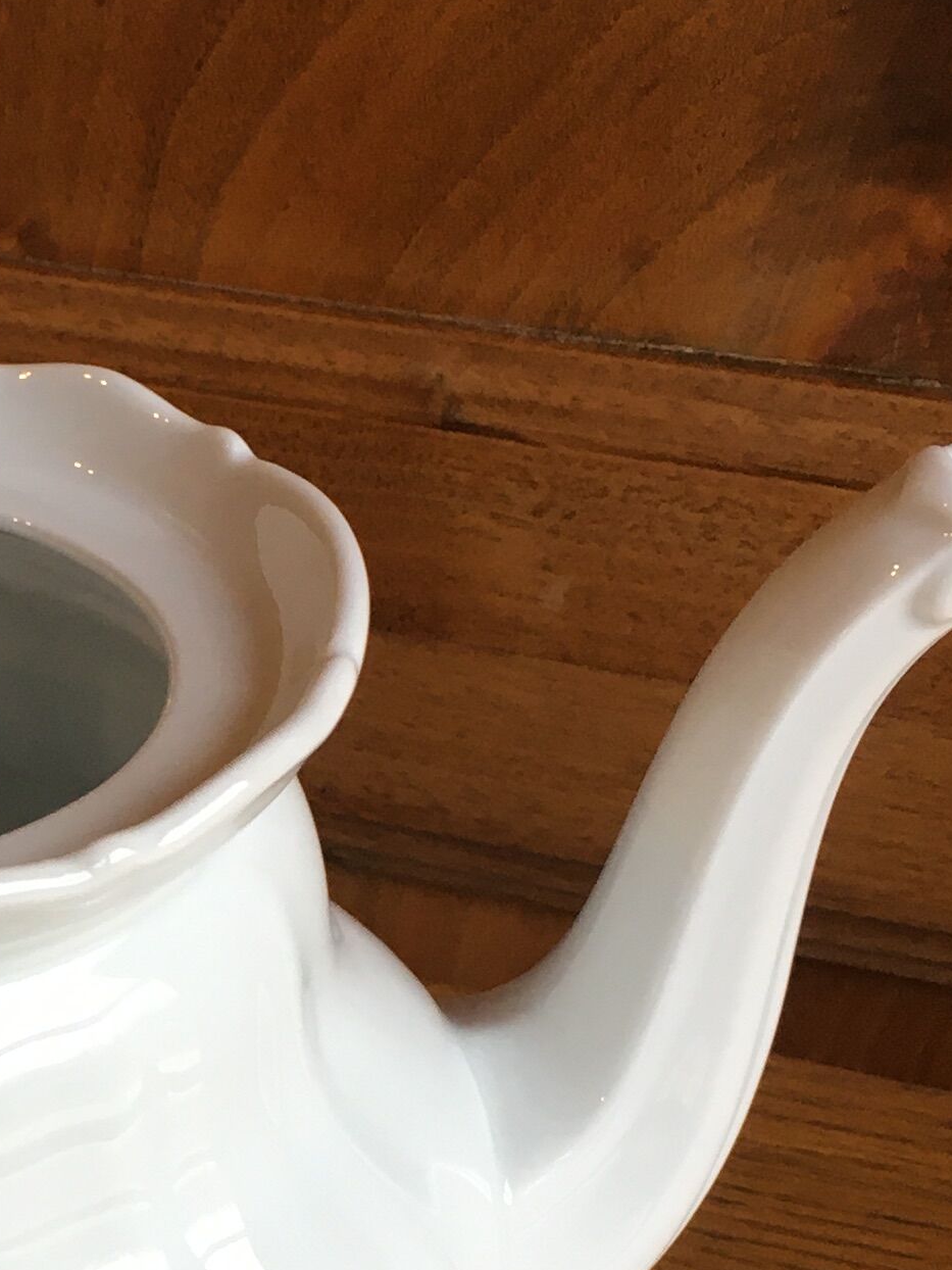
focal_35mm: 94
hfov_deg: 15.1
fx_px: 3447
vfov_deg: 20.5
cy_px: 1130
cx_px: -252
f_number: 2.2
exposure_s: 1/33
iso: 25
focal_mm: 4.15
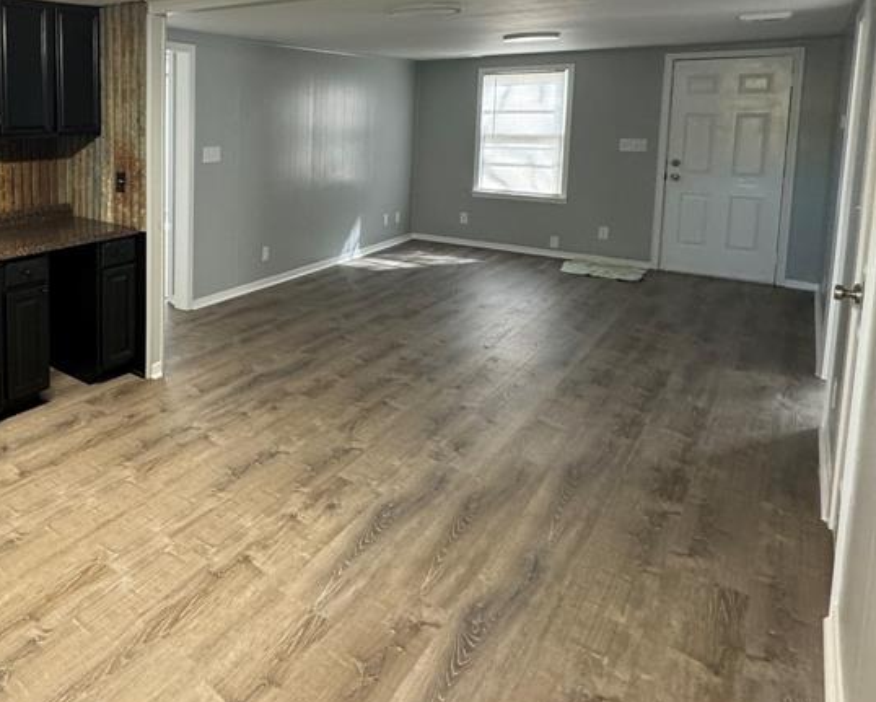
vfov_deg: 52.6
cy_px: 178
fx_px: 674
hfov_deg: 58.4
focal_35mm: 26
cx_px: 120
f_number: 2.2
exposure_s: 1/60
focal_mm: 2.22
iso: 250
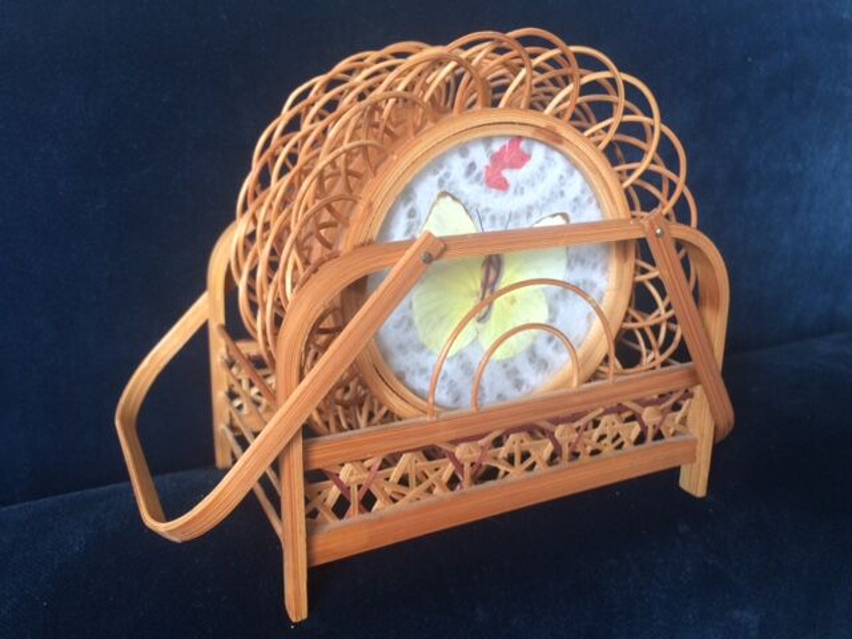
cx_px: 426
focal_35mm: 29
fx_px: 714
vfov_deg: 48.2
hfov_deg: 61.7
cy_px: 320
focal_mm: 4.15
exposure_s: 1/33
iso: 64
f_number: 2.2
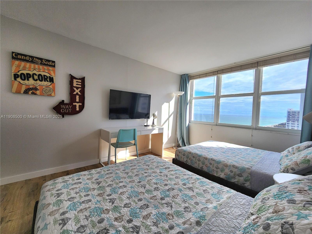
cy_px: 117
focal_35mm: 13
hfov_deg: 106.2
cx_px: 156
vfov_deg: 89.9
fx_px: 117
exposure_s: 1/476
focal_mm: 2.2
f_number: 2.2
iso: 50
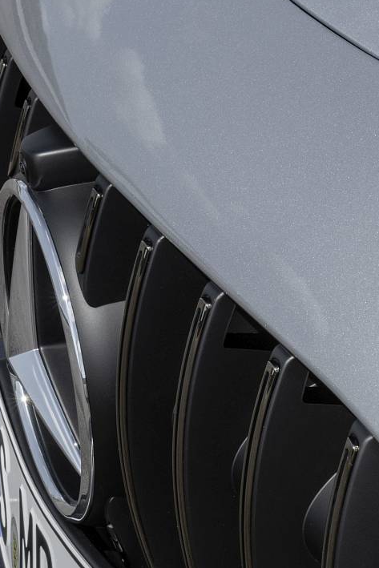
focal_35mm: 296
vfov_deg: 6.9
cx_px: 494
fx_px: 4672
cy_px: 530
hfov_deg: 4.6
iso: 100
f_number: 16
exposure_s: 1/125
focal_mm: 70
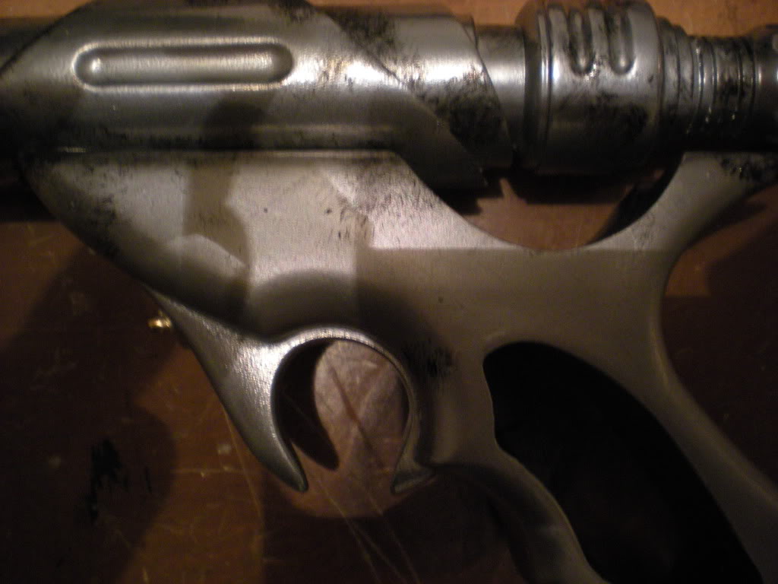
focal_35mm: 38
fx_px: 854
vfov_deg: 37.7
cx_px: 389
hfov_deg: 49.0
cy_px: 292
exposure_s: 1/8
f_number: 3.1
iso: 330
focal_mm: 6.3
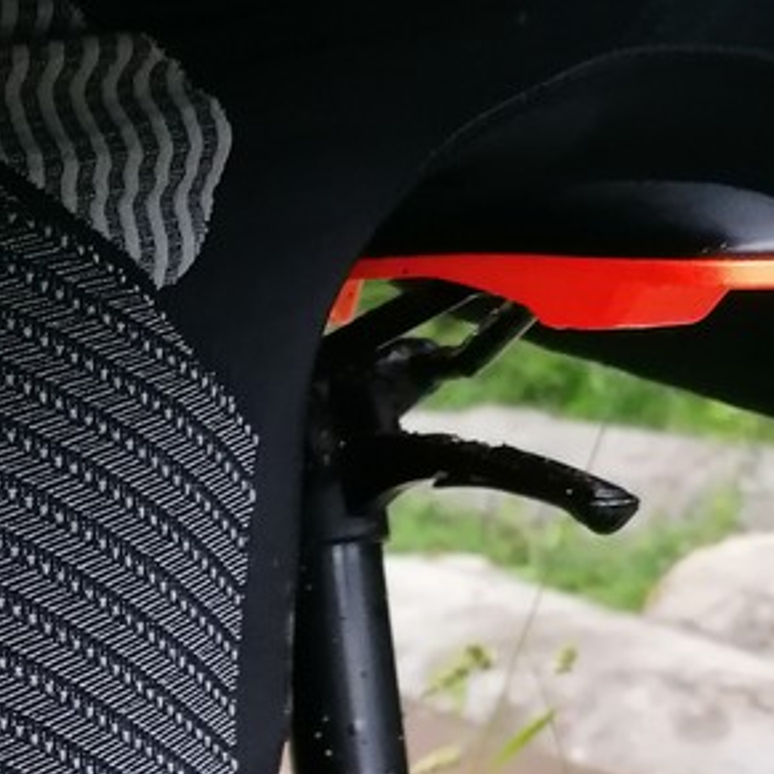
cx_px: -202
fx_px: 2074
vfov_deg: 20.1
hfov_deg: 19.6
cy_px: 859
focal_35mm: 82
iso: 250
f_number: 1.8
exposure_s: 1/100
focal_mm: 4.75
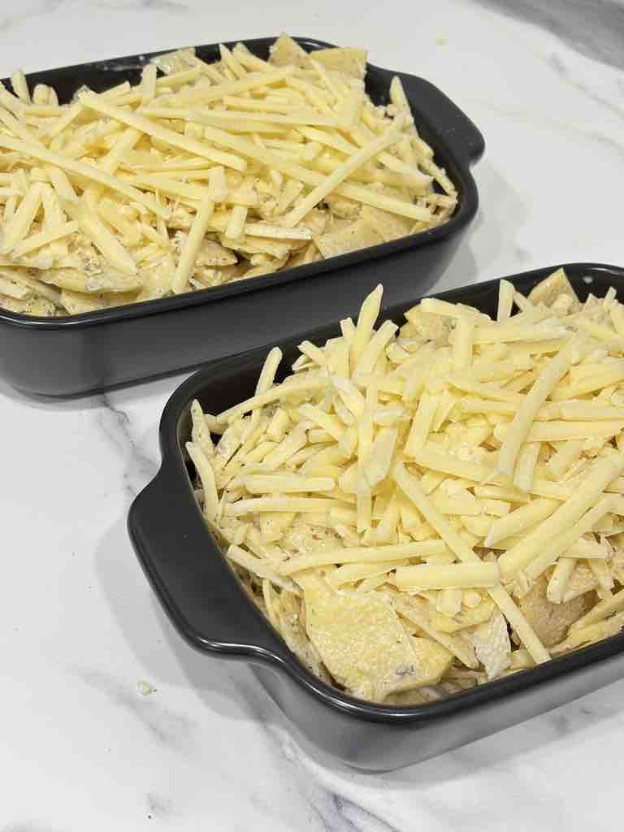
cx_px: 312
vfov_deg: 36.8
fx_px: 1250
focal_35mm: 52
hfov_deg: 28.0
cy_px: 416
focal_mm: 5.96
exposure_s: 1/50
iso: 64
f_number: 1.6
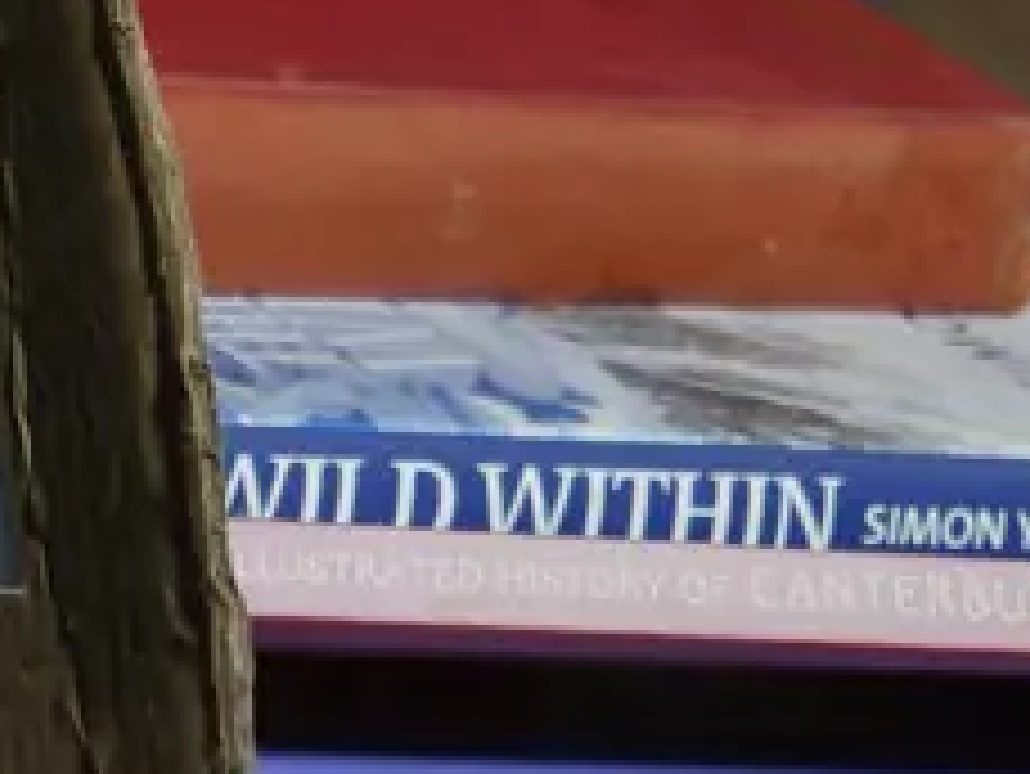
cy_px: 268
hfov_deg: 11.2
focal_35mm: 170
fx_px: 5061
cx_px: -468
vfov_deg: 8.7
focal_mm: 19
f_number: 4.1
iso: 200
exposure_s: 1/80
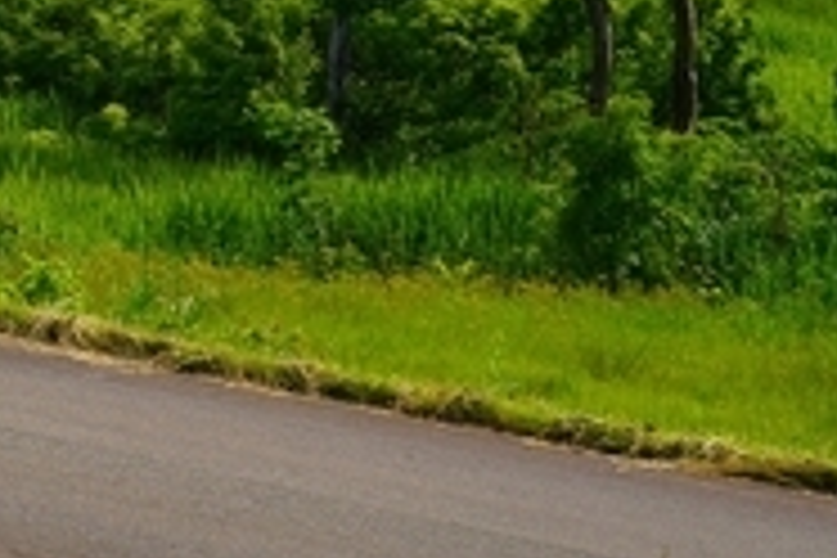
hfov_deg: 7.5
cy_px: -430
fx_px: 6091
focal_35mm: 262
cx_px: -940
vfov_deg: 5.2
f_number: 5.6
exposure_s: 1/640
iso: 100
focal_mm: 61
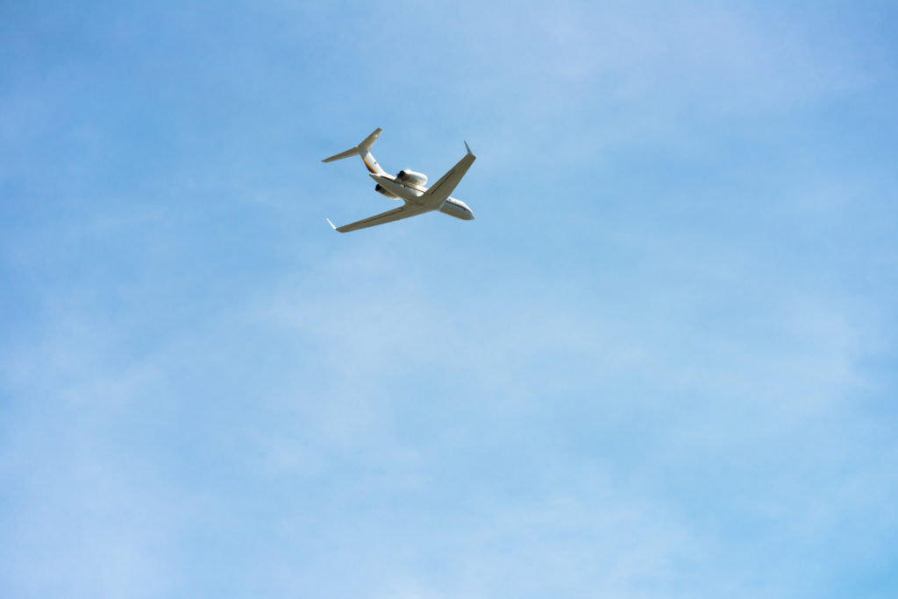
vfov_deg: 6.9
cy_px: 300
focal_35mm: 200
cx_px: 449
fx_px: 4989
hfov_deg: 10.3
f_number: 8
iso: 200
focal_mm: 200
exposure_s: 1/1250
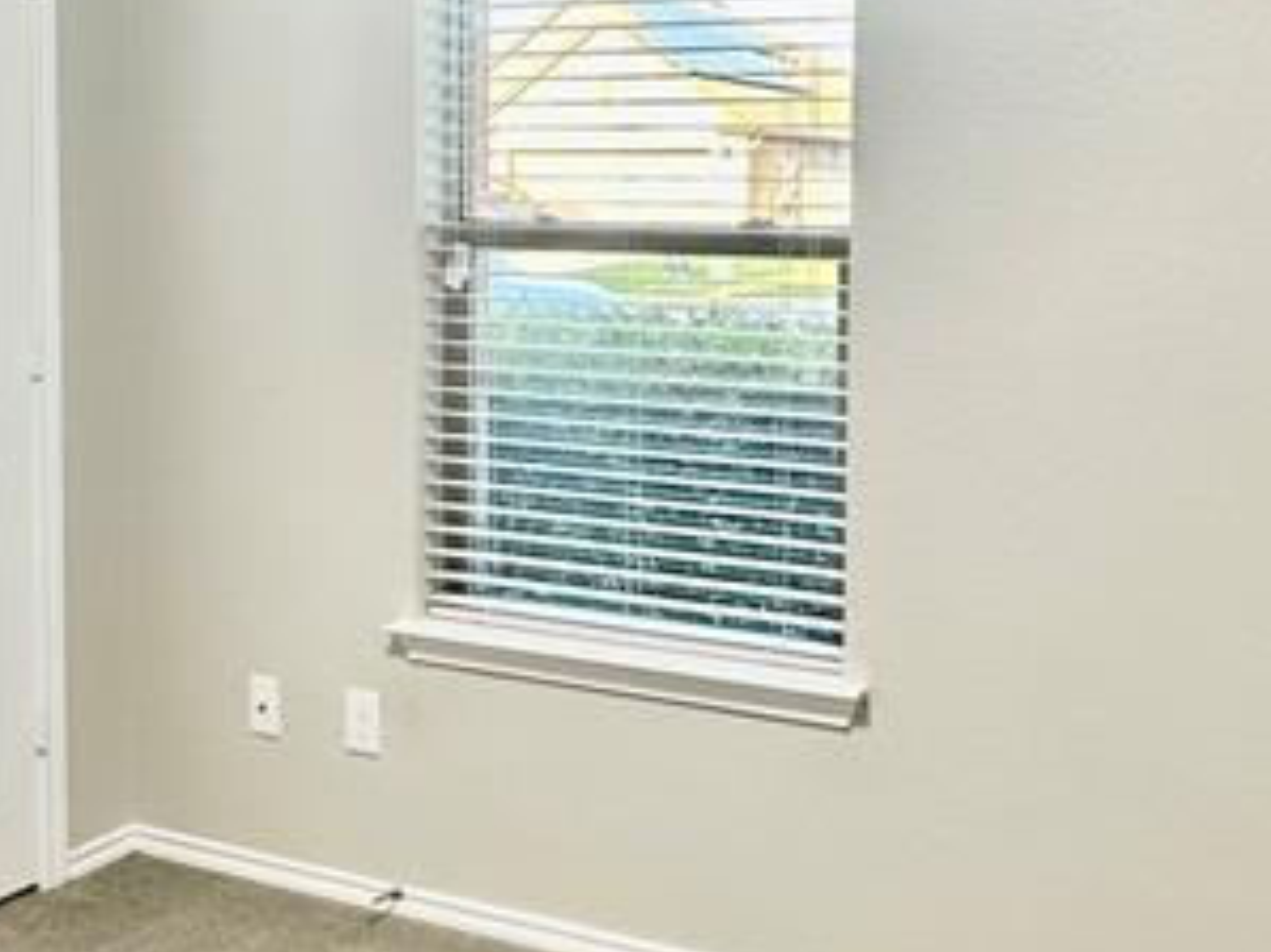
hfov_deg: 39.6
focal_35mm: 48
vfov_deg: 29.9
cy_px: 285
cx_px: 697
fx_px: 1762
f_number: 2.2
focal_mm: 2.22
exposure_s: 1/60
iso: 160
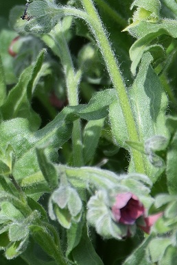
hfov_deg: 1.7
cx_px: 36
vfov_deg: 2.5
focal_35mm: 814
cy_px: -114
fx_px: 6003
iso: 200
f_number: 8
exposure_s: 1/400
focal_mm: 140
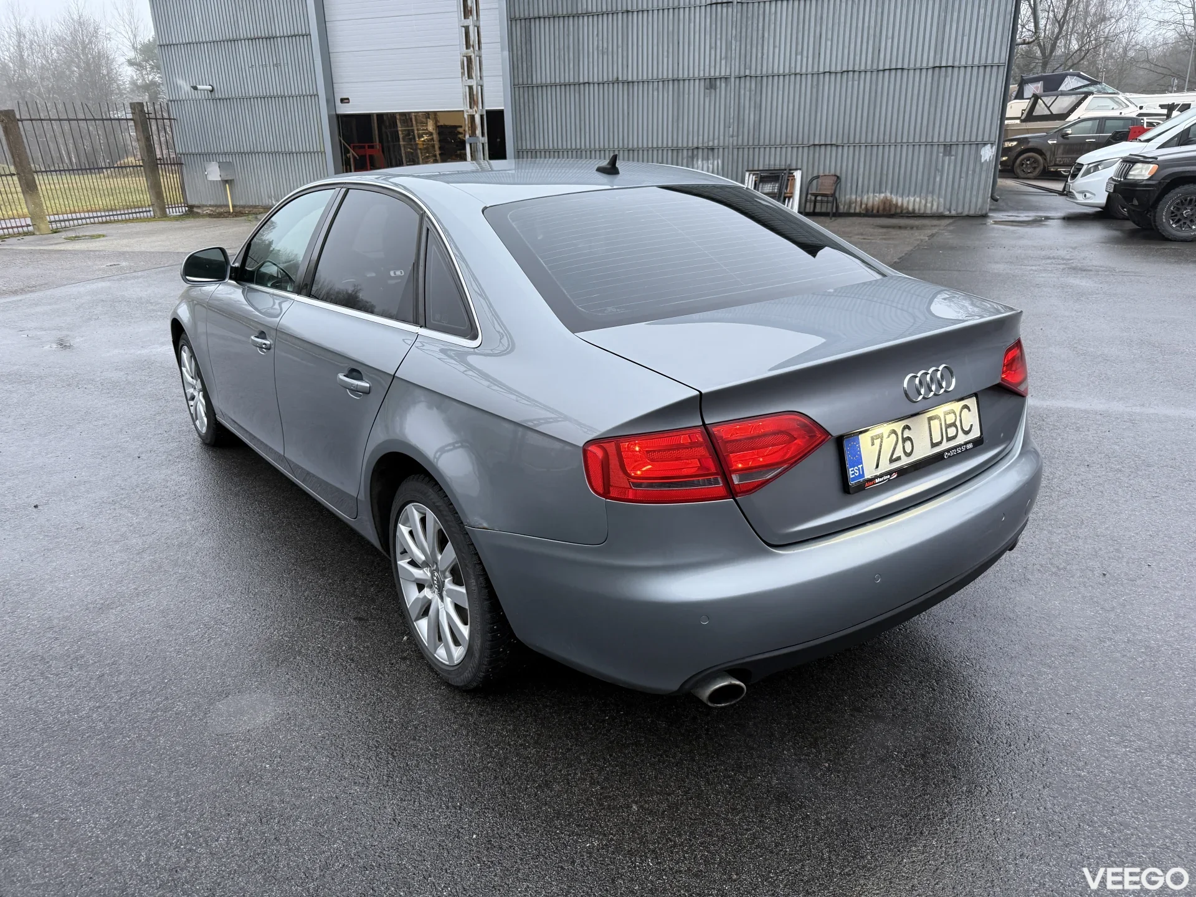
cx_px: 598
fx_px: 829
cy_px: 448
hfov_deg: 71.6
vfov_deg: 56.8
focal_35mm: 24
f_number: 1.78
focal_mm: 6.76
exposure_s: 1/50
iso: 250
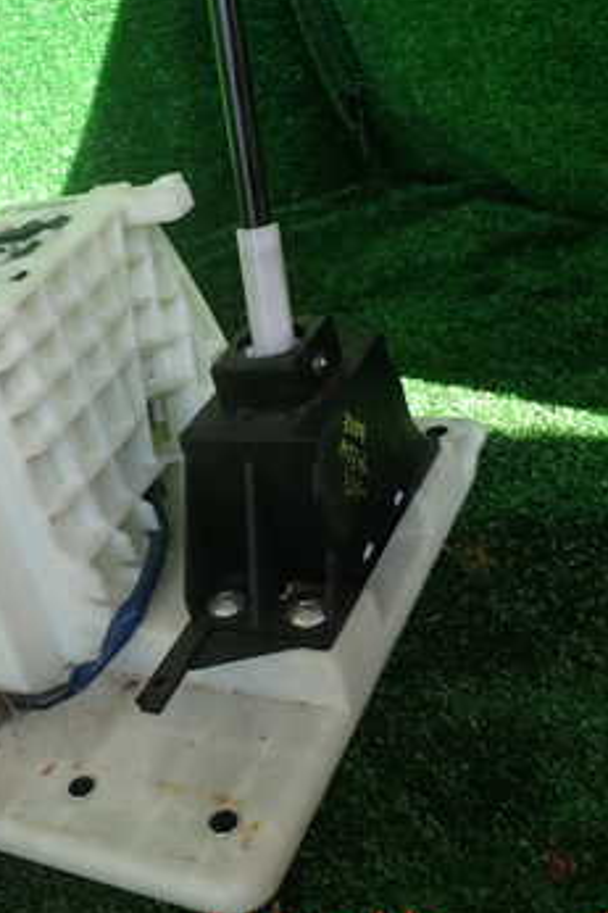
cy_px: 382
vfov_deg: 43.5
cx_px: 16
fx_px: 1141
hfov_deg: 28.2
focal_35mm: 45
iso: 100
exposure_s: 1/160
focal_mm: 4.5
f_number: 2.8
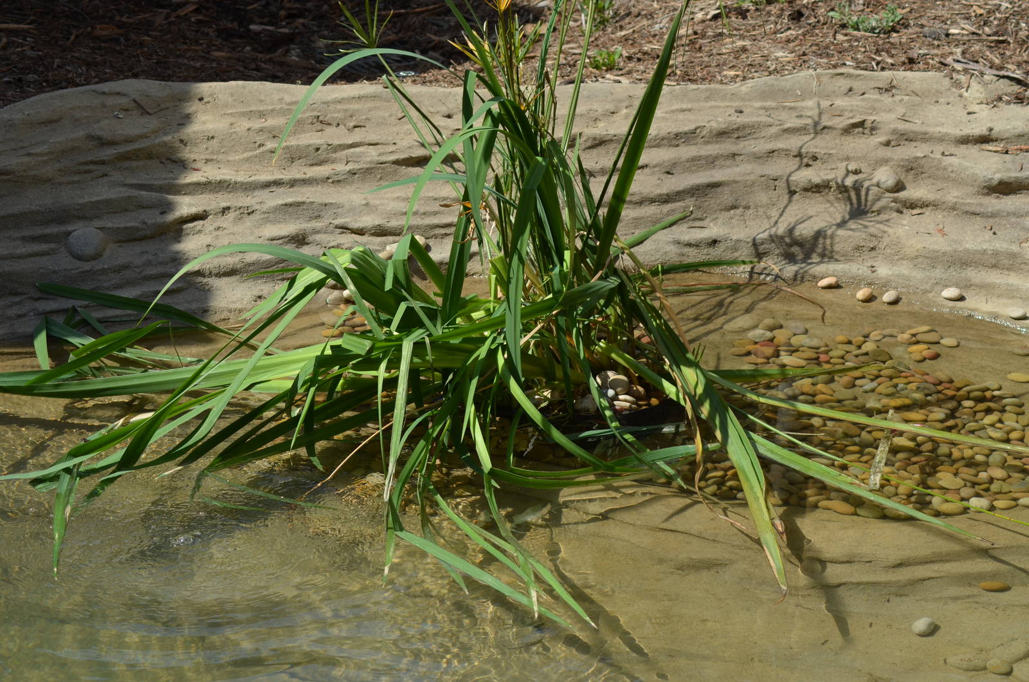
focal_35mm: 105
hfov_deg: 19.5
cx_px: 514
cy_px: 341
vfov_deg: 13.0
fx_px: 2995
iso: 200
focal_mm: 70
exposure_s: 1/640
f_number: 6.3
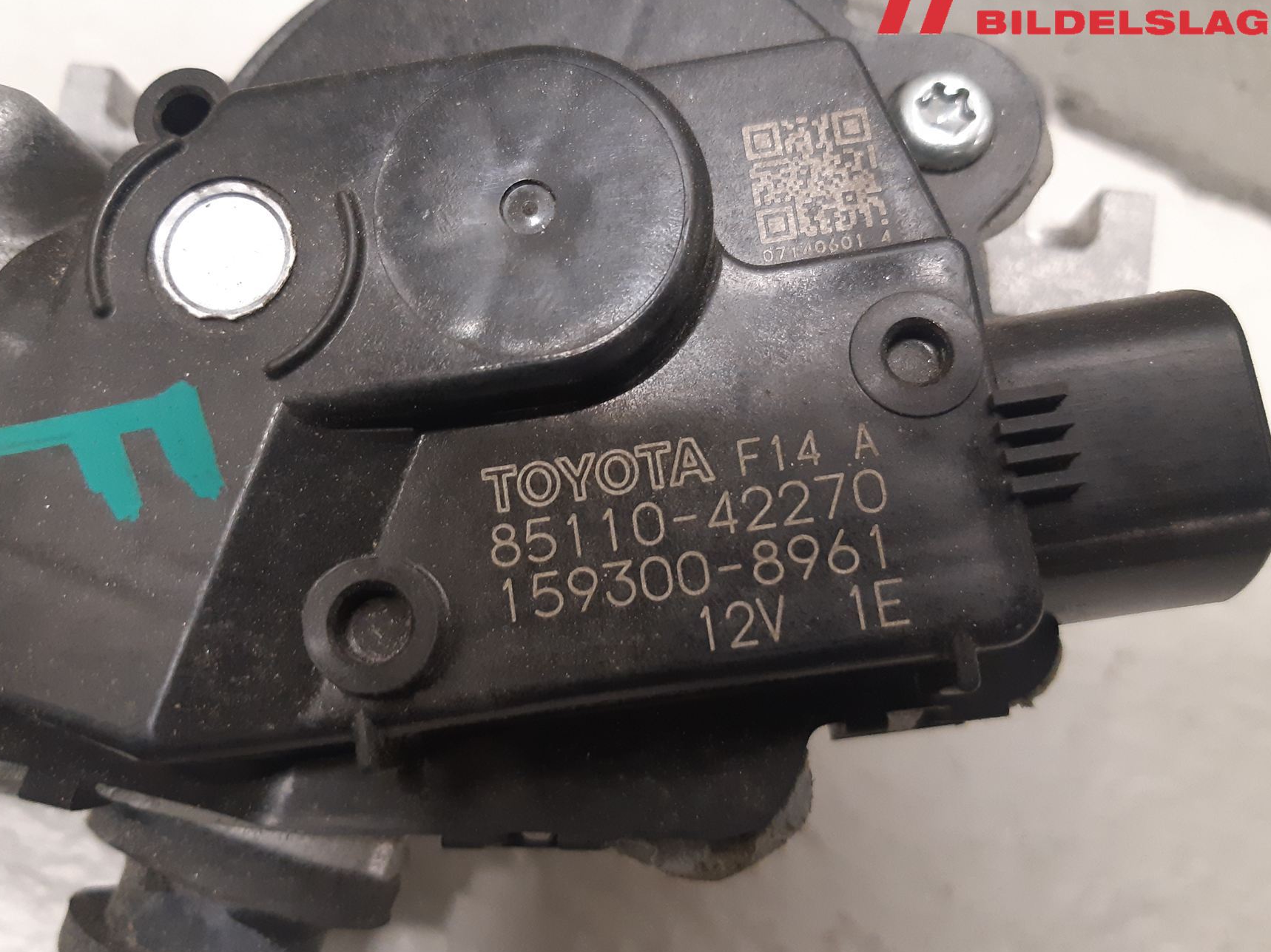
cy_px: 477
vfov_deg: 45.4
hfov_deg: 58.2
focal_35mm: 31
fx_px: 1138
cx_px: 574
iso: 200
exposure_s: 1/25
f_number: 1.7
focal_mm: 3.93
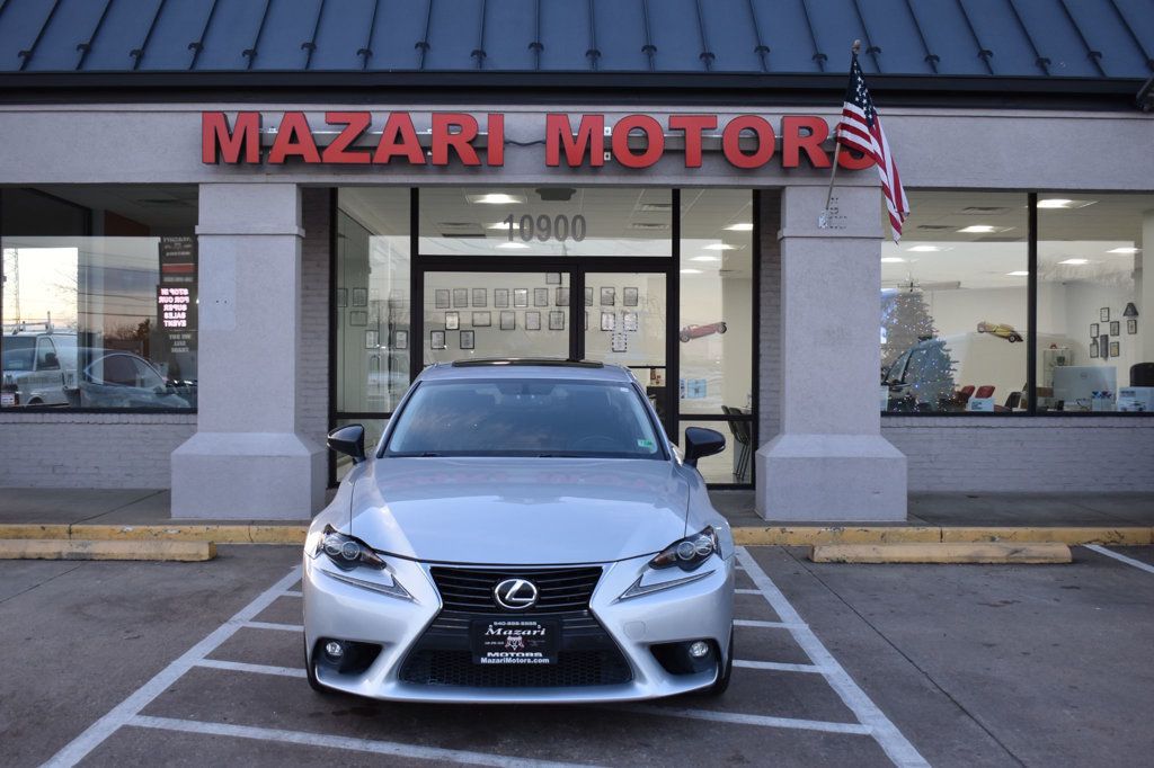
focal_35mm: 39
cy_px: 384
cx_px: 577
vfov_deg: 34.2
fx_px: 1250
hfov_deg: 49.6
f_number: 5
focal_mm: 26
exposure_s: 1/100
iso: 400
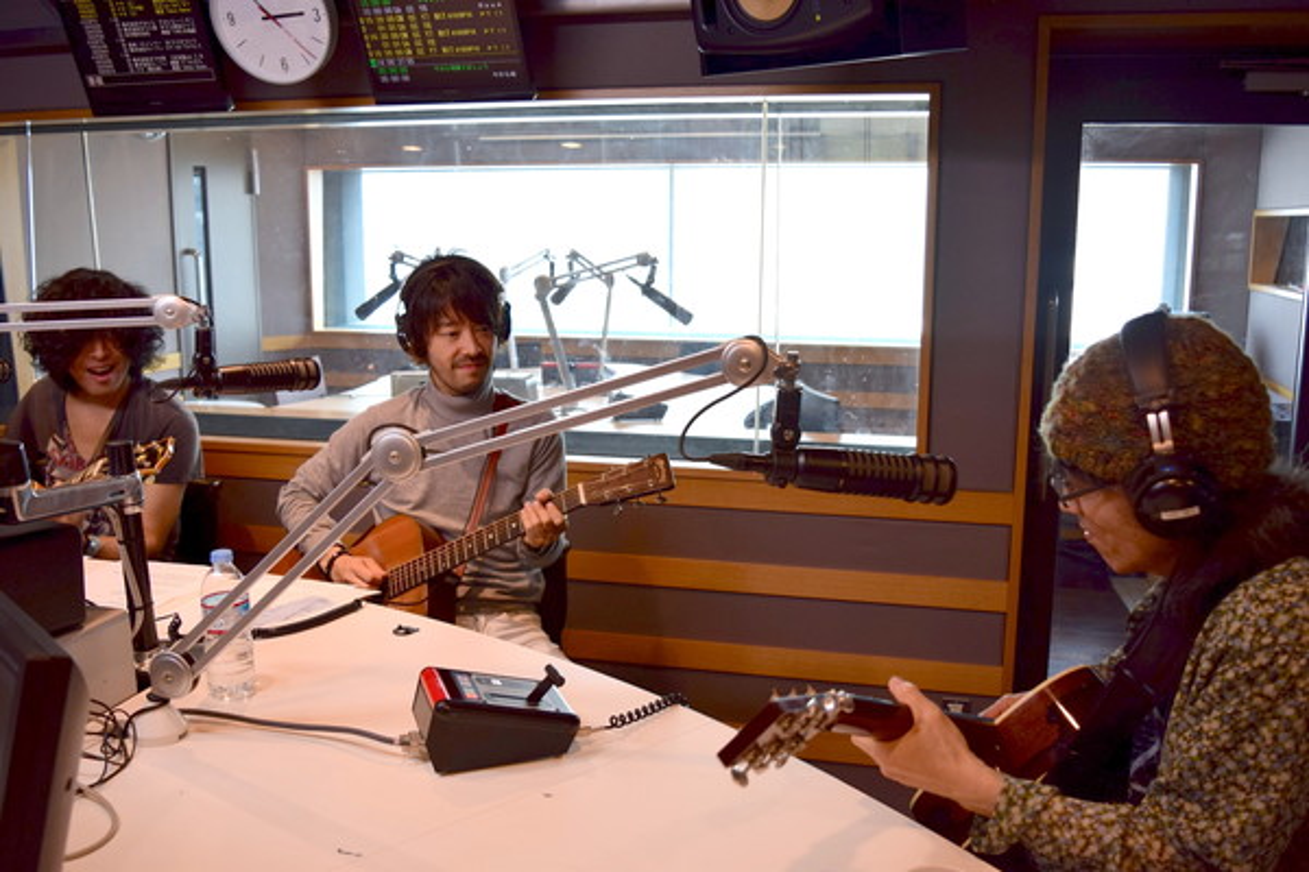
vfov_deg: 41.7
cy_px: 436
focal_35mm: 32
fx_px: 1145
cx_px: 654
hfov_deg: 59.5
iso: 400
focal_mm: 21
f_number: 4.5
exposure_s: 1/80
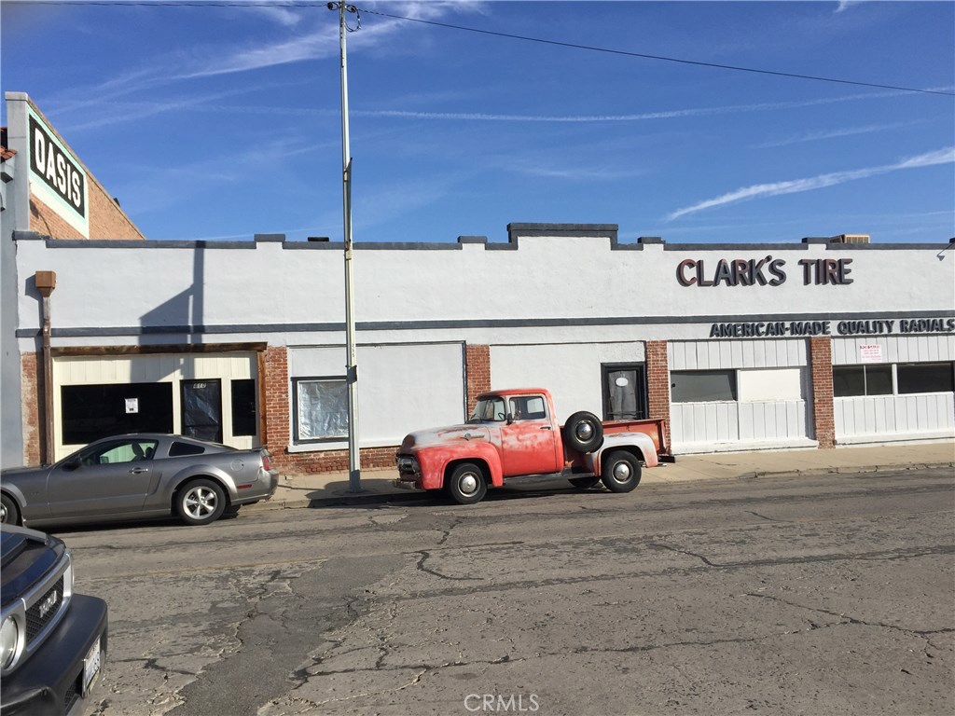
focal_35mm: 29
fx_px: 800
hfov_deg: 61.7
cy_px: 358
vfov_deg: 48.2
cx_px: 478
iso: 32
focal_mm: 4.15
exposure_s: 1/3968
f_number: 2.2
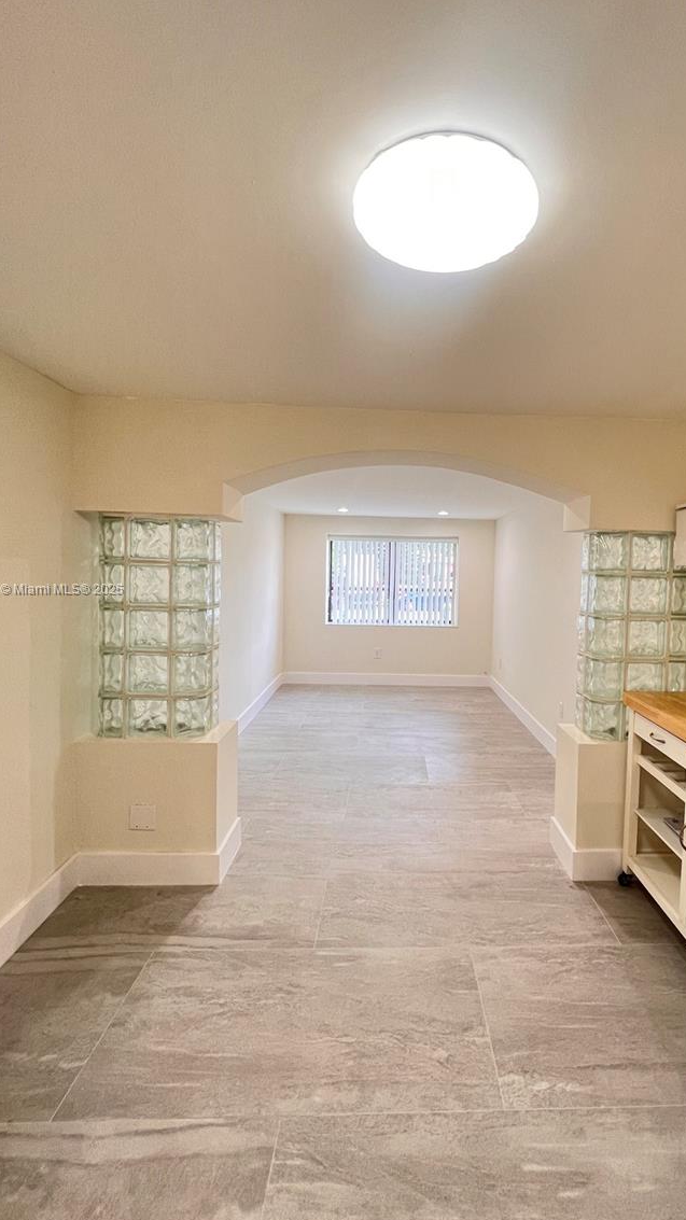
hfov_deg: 69.8
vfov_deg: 103.0
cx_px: 410
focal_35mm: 15
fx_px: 485
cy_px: 590
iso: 160
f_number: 1.8
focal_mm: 1.57
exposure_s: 1/60
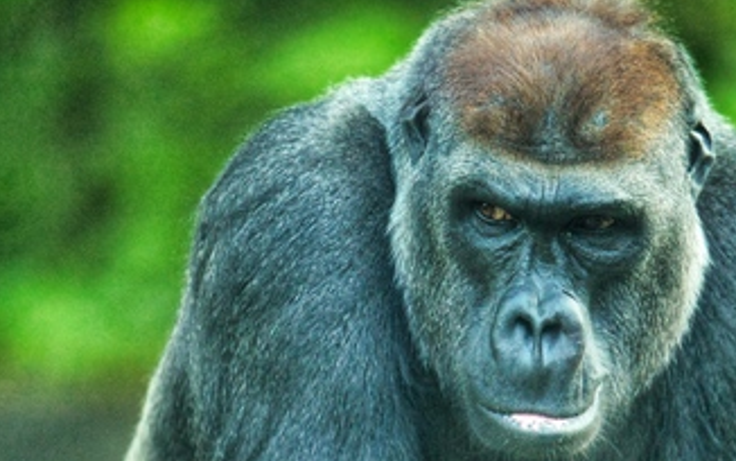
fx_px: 17336
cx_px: 420
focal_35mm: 864
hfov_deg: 2.4
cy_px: 340
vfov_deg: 1.5
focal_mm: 600
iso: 6400
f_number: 6.3
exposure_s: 1/500
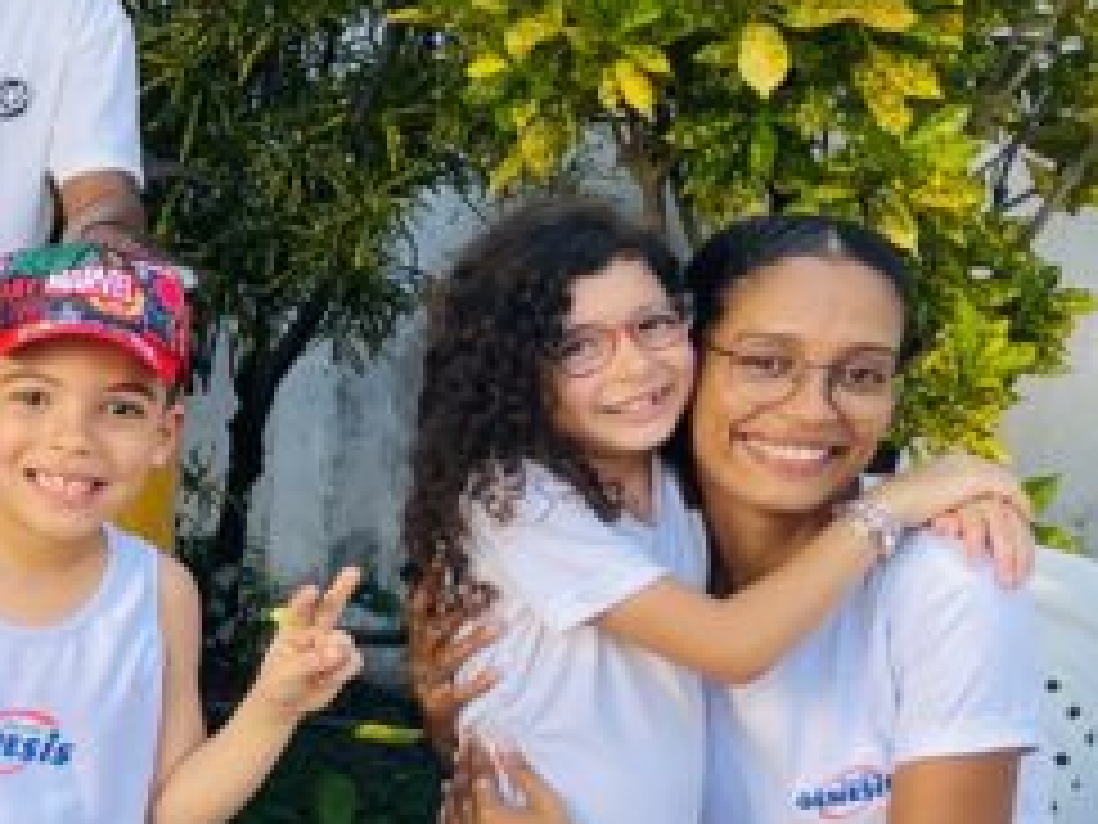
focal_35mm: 109
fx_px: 3457
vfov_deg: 13.4
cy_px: 774
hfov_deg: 15.2
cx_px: -981
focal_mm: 4.2
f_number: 1.6
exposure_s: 1/216
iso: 32
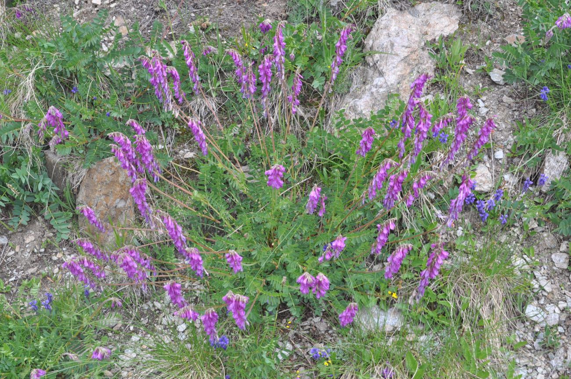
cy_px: 190
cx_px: 286
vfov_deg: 31.8
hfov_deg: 46.5
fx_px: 665
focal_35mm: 42
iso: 400
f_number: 5.6
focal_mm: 28
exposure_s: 1/160
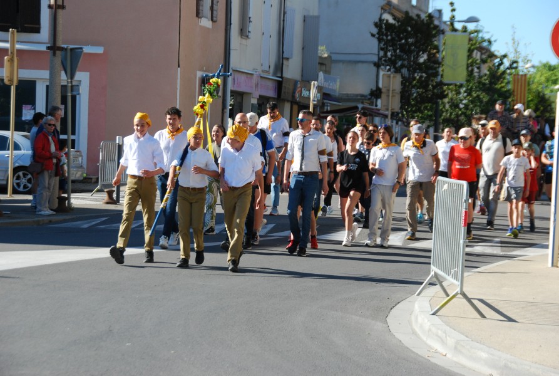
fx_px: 1868
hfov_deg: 17.0
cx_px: 280
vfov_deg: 11.5
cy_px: 188
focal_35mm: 120
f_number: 7.1
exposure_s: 1/800
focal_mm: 80
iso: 400
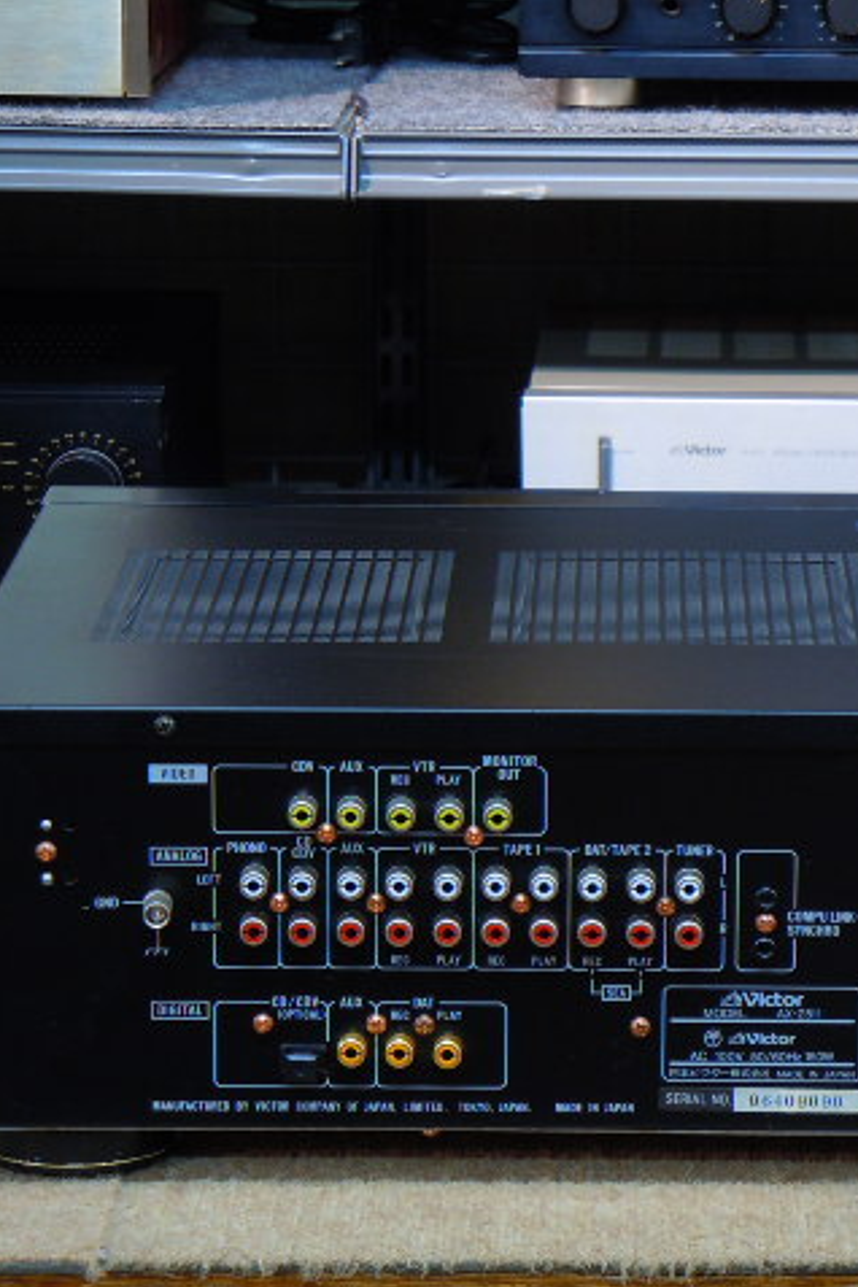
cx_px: 683
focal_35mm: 162
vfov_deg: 12.7
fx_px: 5791
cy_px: 645
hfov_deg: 8.5
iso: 100
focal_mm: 20.9
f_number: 4.6
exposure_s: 1/4
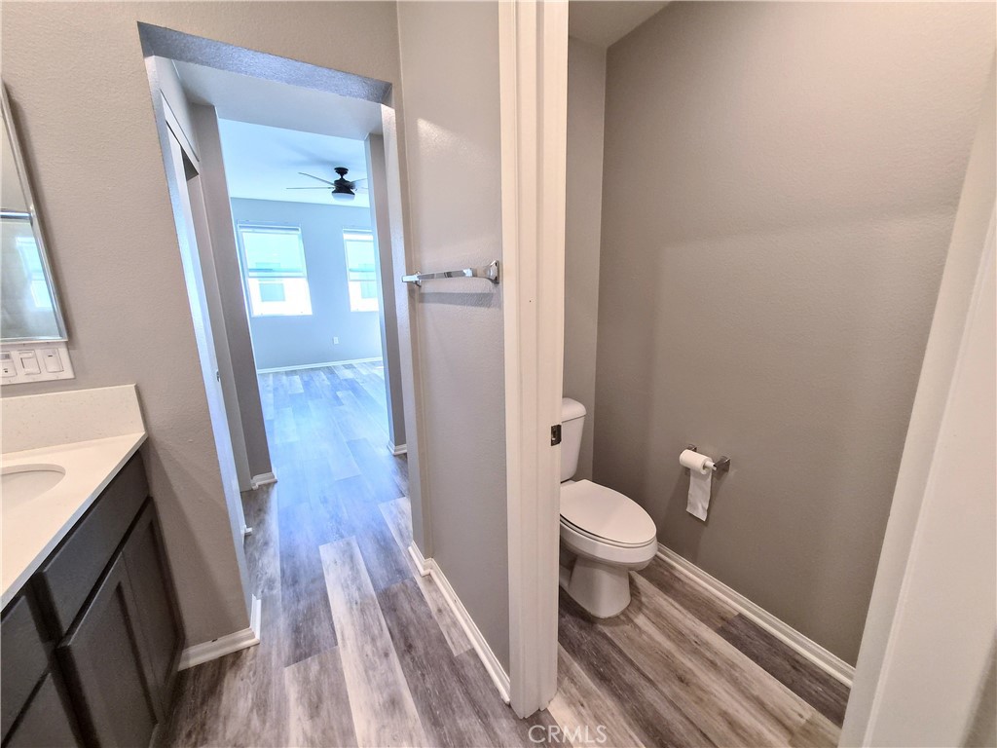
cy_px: 374
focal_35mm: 13
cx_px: 498
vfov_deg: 89.9
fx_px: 374
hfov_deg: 106.2
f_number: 2.2
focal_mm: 1.7
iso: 100
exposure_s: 1/60
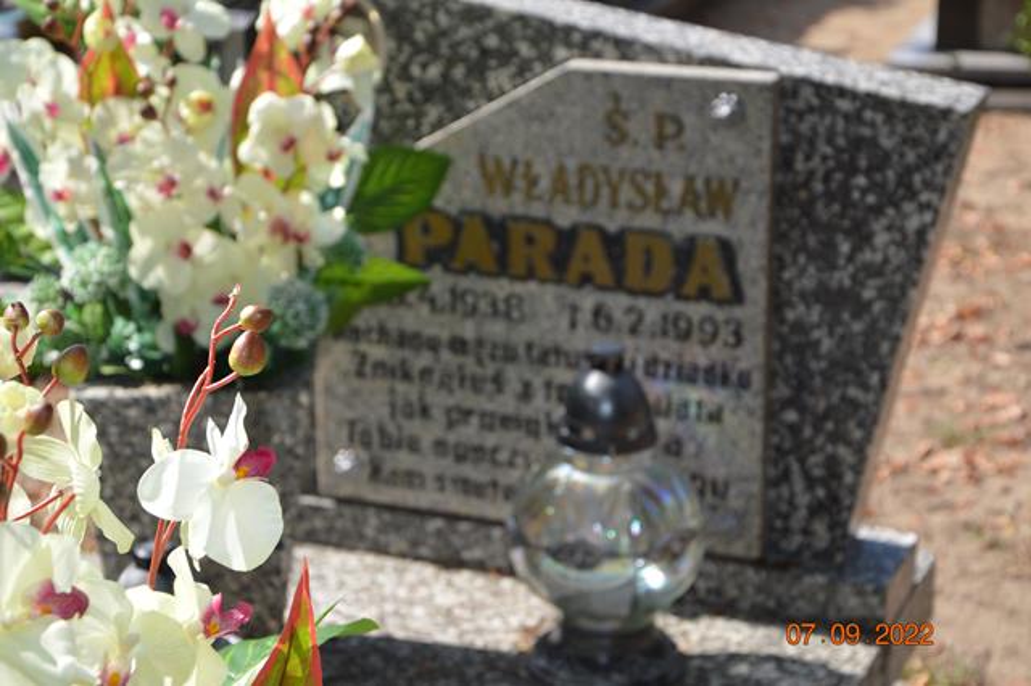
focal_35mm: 87
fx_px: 2490
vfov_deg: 15.7
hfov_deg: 23.4
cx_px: 516
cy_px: 343
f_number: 5.6
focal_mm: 58
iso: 100
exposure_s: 1/200
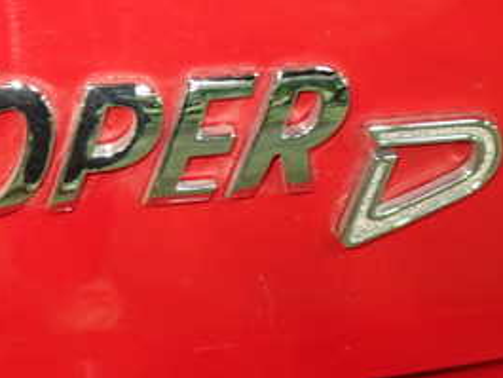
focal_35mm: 68
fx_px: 989
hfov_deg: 28.2
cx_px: 140
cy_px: 154
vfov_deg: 21.6
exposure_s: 1/30
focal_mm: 5.4
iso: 500
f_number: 2.3
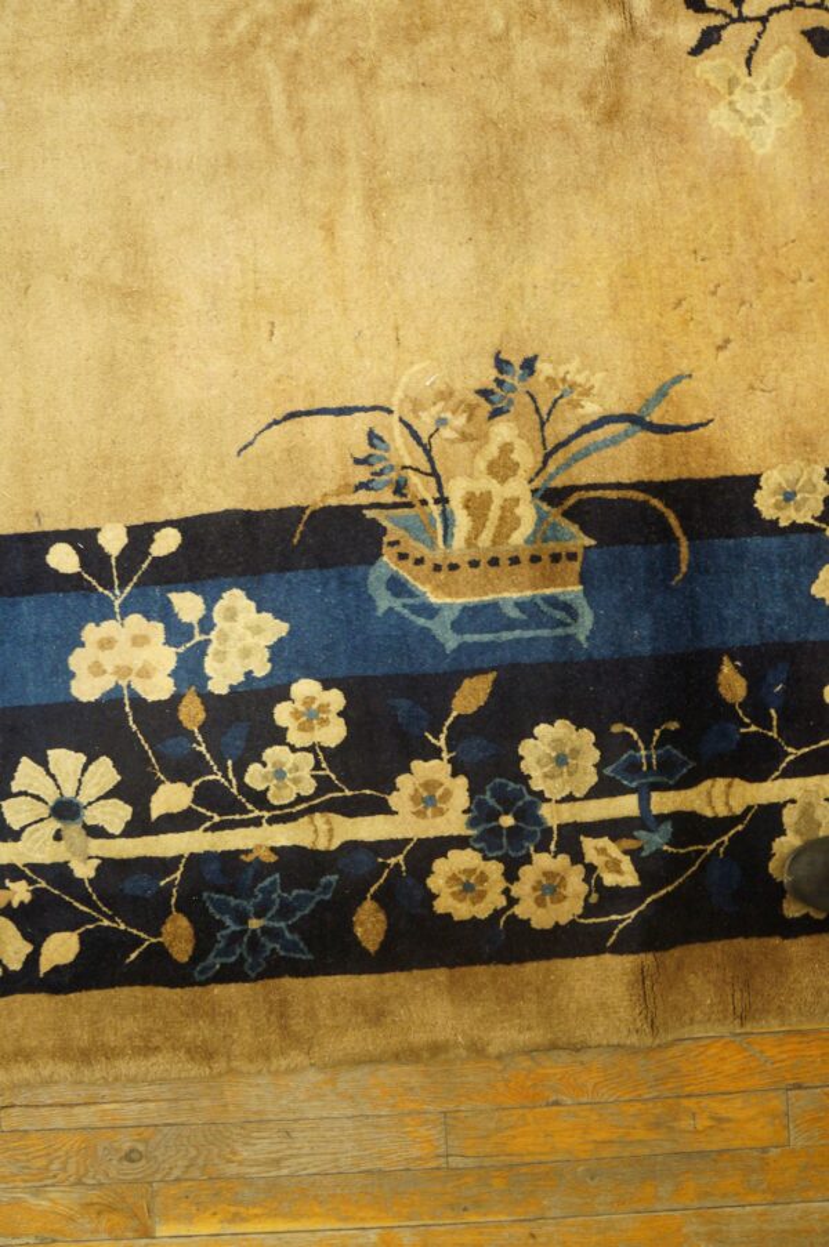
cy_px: 624
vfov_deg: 64.6
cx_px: 414
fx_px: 987
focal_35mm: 28
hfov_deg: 45.6
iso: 1600
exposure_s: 1/60
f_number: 4
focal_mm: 19
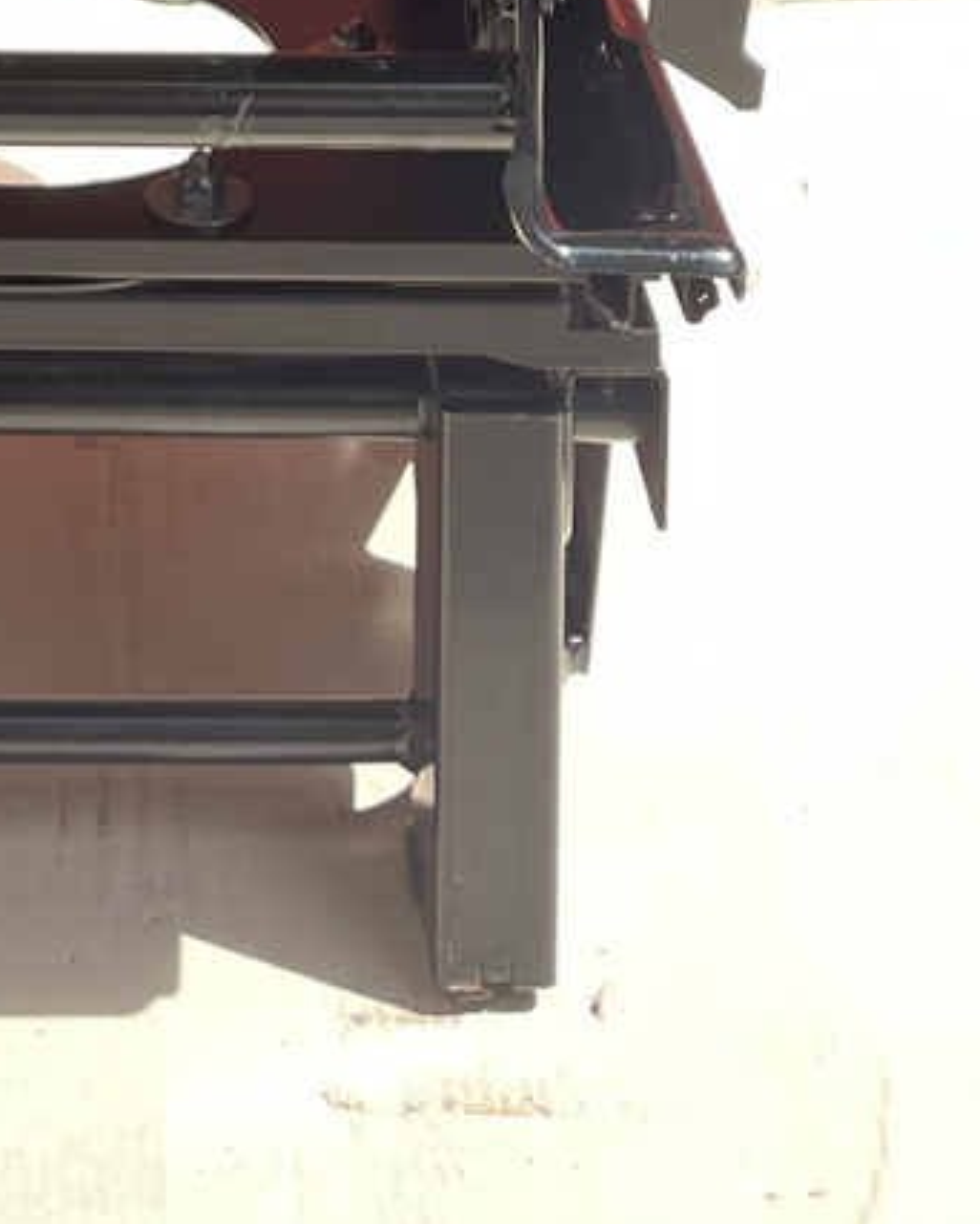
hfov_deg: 15.9
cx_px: 6
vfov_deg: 16.5
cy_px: -1055
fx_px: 3442
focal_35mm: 95
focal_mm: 5.1
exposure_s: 1/493
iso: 50
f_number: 1.6
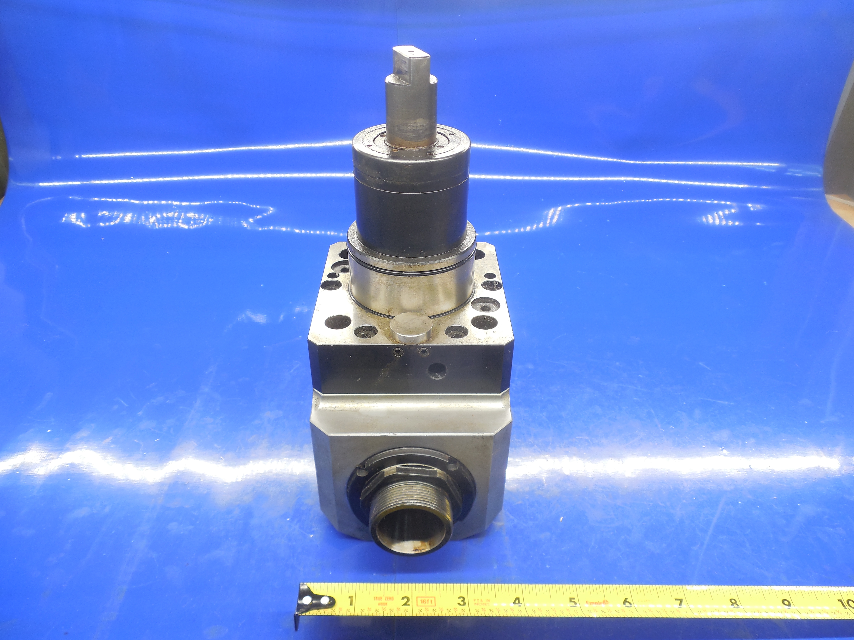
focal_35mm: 25
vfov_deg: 54.9
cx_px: 427
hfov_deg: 69.4
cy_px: 320
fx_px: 617
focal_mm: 4.5
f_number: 3.3
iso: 125
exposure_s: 1/40
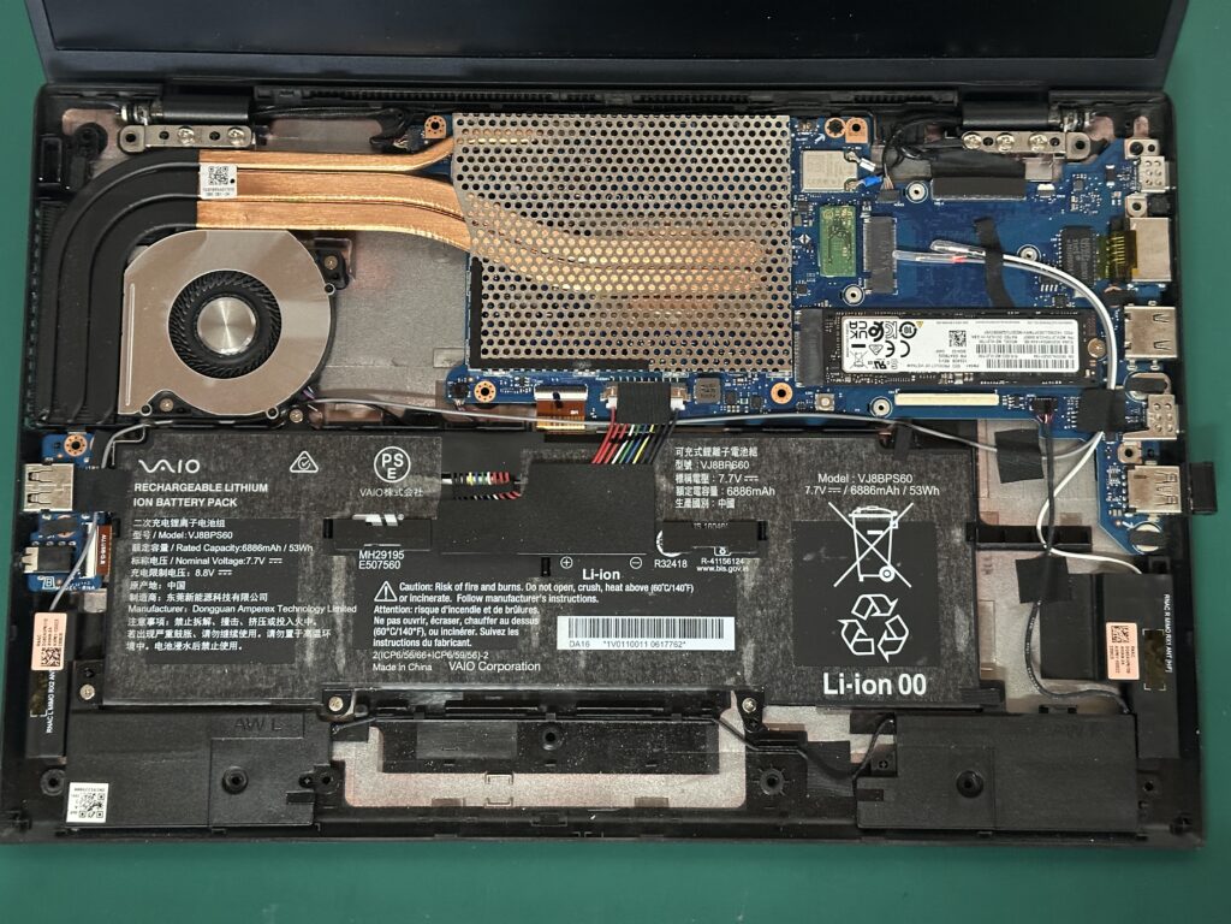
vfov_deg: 30.3
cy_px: 462
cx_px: 616
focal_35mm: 48
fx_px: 1707
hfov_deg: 39.7
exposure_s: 1/25
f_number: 1.78
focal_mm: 6.86
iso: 500
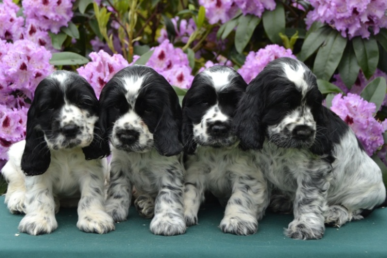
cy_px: 129
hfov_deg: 31.9
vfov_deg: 21.6
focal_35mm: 63
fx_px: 677
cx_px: 194
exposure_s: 1/100
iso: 400
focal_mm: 42
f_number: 5
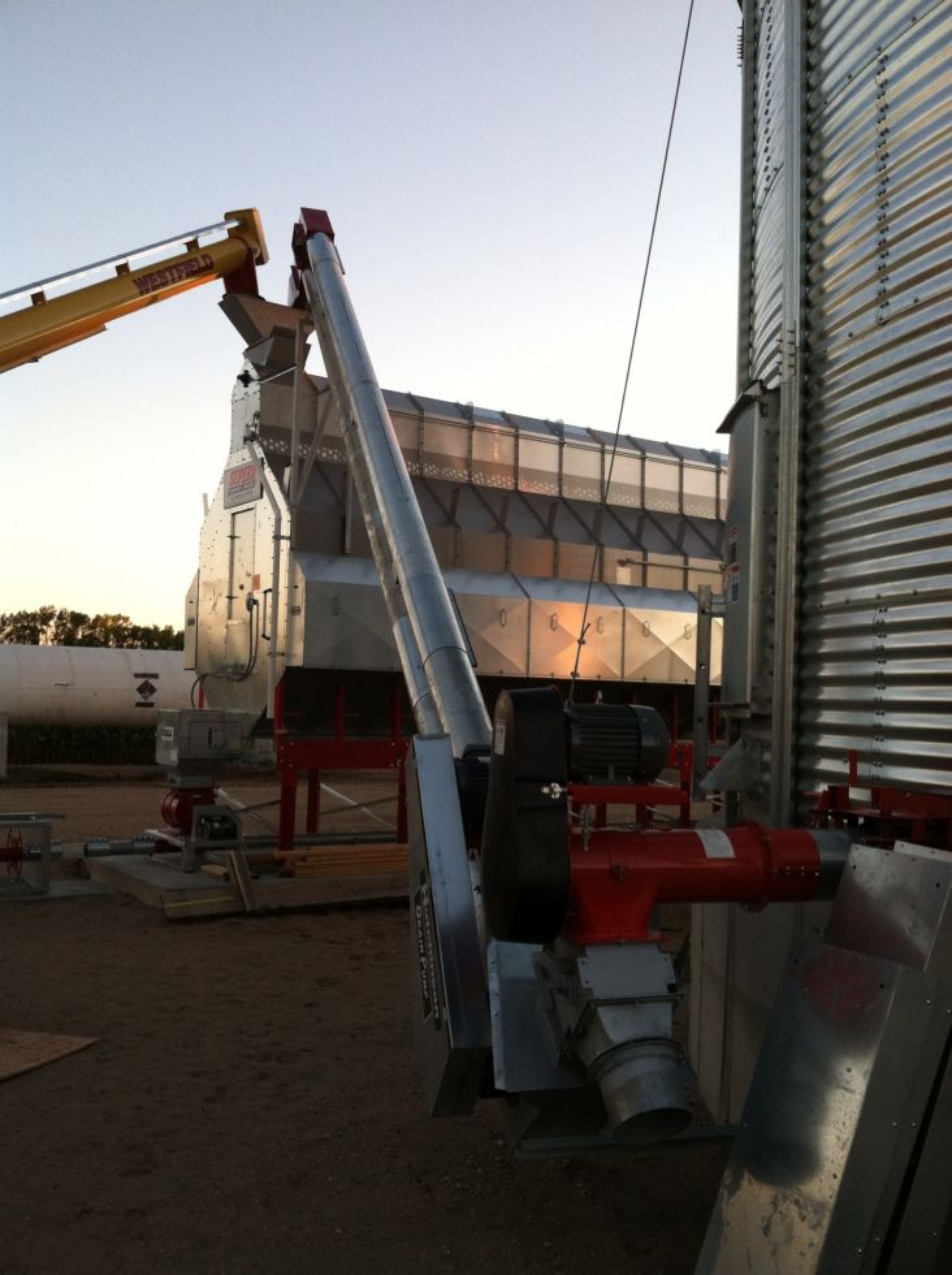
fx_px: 1287
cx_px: 476
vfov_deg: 52.7
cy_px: 638
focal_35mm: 35
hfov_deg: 40.6
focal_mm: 3.85
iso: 80
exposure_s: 1/103
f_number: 2.8
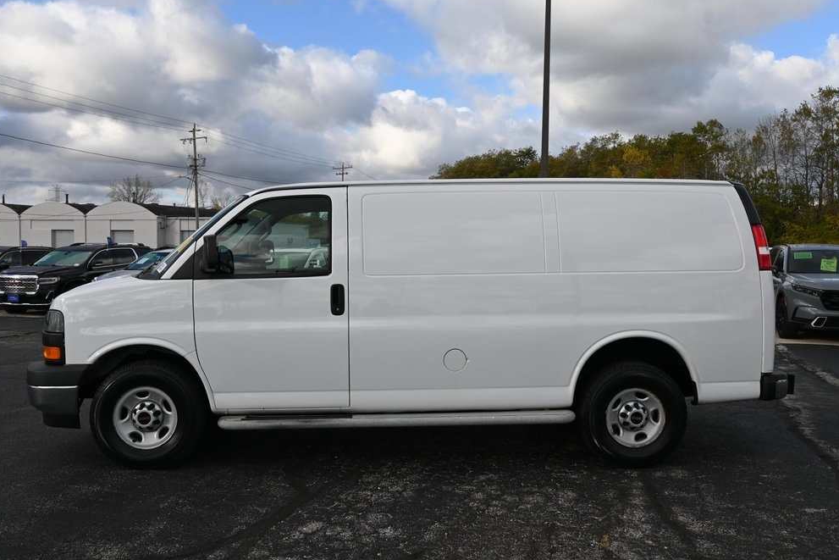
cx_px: 414
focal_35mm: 32
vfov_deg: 41.4
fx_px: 741
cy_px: 281
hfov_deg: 59.1
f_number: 6.3
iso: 100
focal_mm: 20.5
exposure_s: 1/320
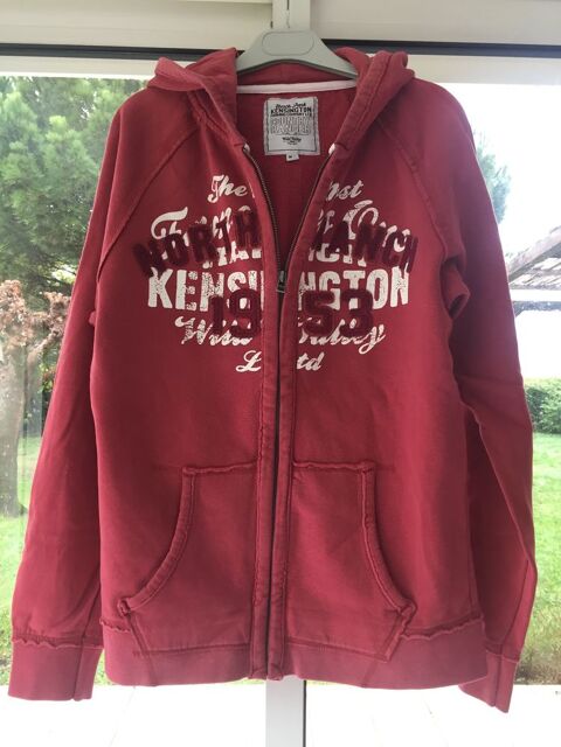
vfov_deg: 61.7
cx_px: 280
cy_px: 374
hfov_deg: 48.2
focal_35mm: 29
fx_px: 627
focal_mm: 4.15
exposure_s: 1/33
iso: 100
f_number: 2.2
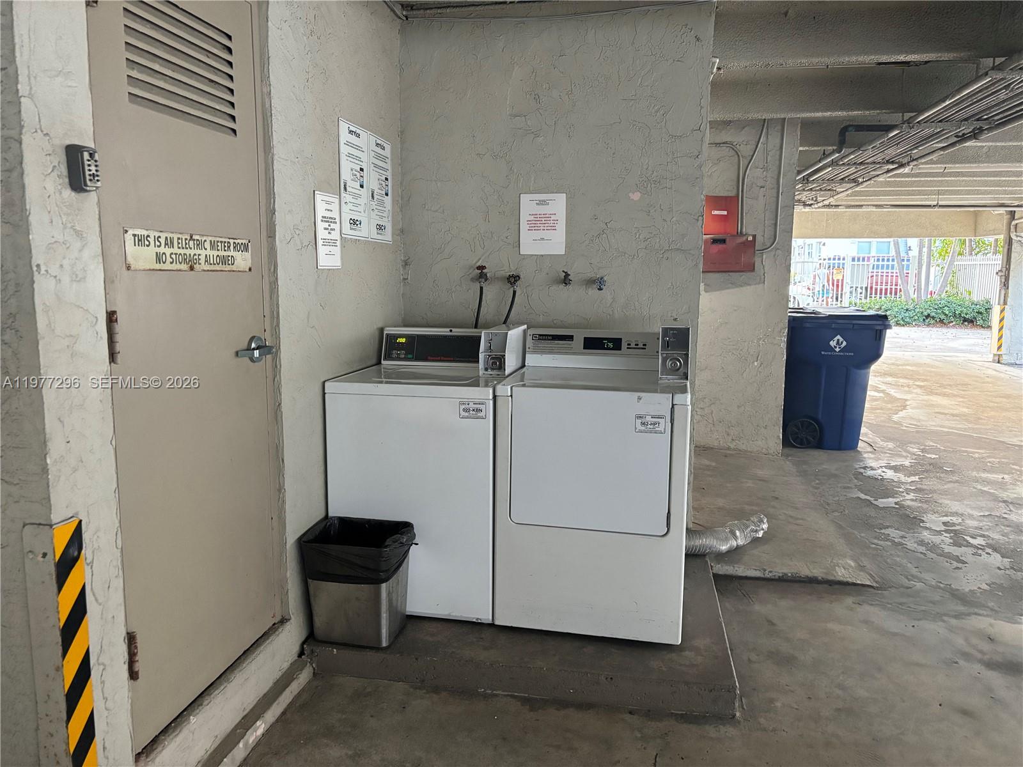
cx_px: 512
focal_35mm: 26
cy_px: 384
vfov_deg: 53.1
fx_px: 768
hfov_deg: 67.3
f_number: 1.6
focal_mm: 5.96
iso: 500
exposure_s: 1/60
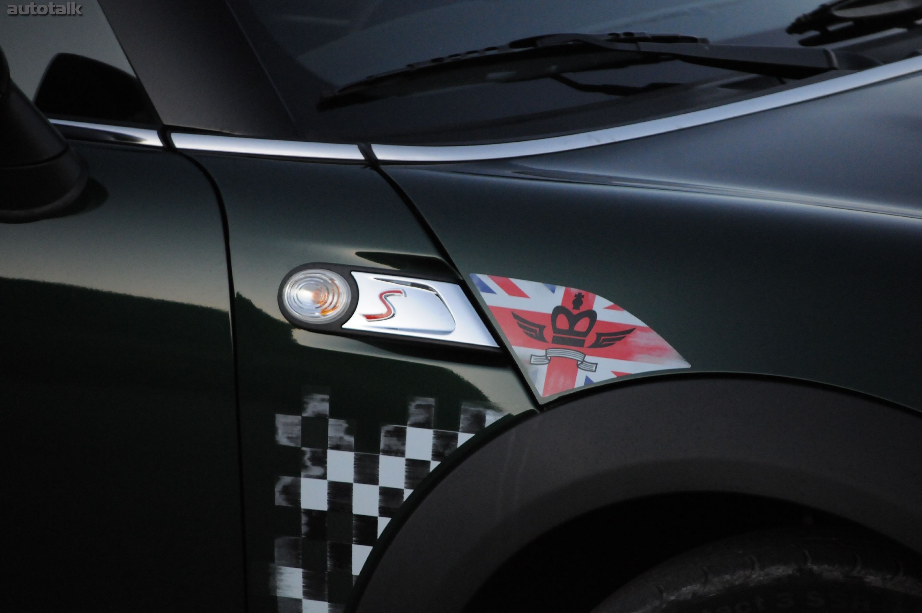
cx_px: 461
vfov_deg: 6.8
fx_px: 5180
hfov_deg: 10.2
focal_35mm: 202
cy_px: 306
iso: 2000
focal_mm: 135
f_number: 5
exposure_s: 1/800
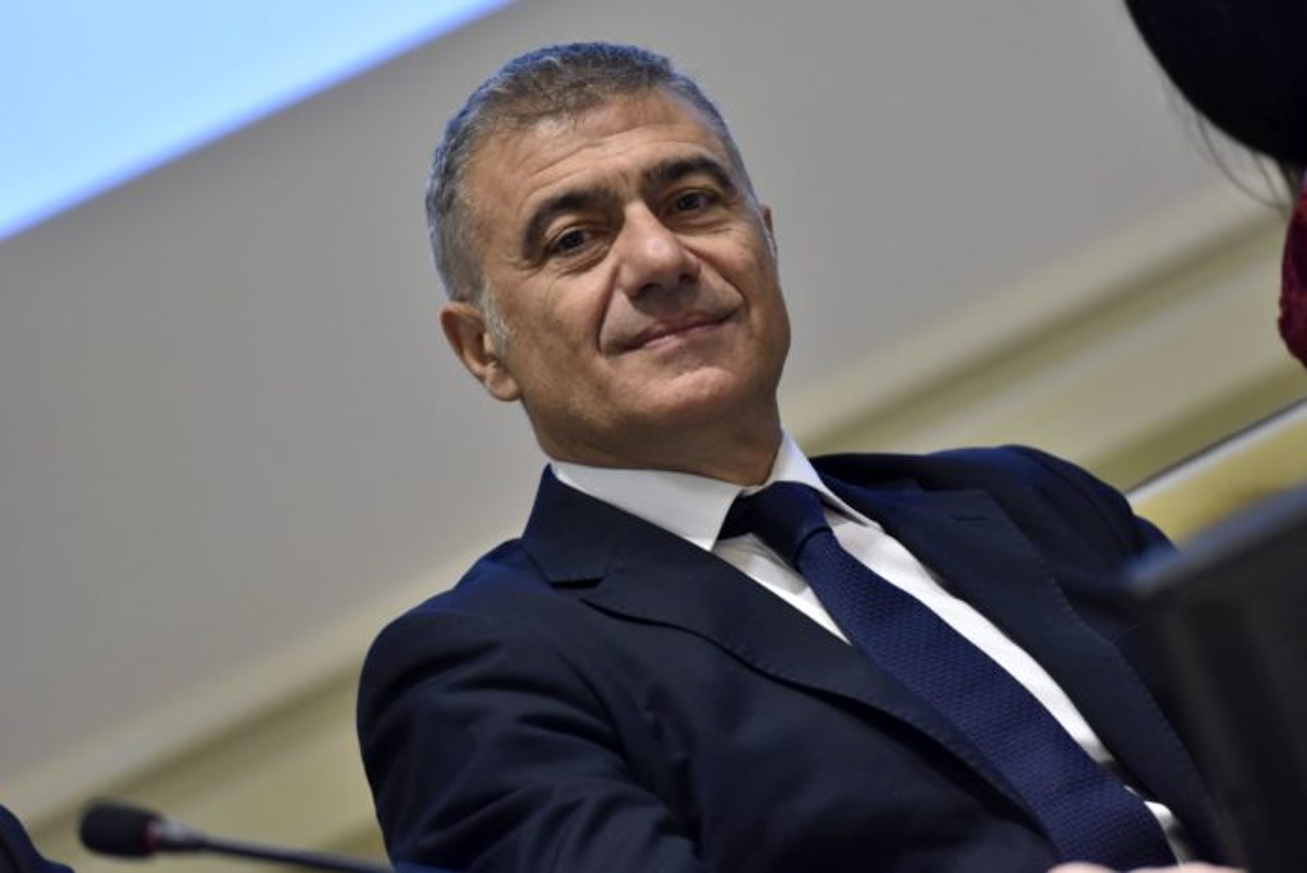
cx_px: 654
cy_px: 436
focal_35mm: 200
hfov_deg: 10.3
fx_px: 7265
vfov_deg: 6.9
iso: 3200
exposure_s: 1/160
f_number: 4
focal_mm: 200
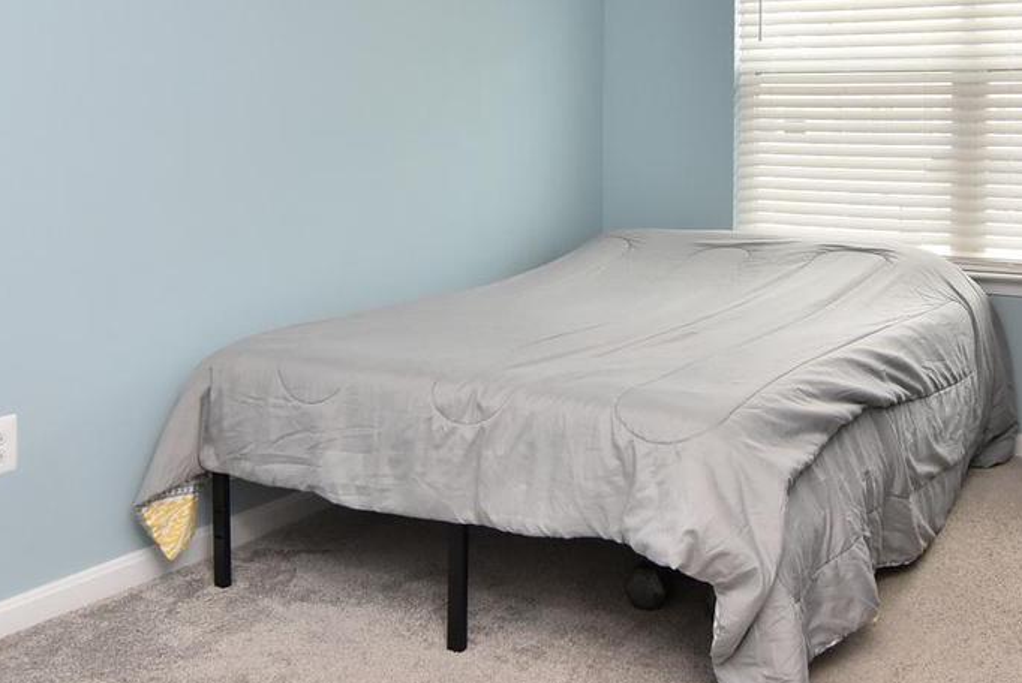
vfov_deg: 34.1
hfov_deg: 49.5
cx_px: 706
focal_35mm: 38
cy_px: 144
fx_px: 1080
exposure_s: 1/100
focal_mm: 12
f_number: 8
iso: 800
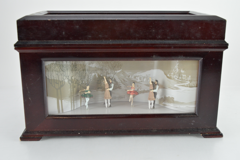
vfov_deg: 28.9
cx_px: 120
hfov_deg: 42.4
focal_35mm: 46
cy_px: 80
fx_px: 310
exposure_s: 1/80
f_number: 5.6
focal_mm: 31
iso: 800
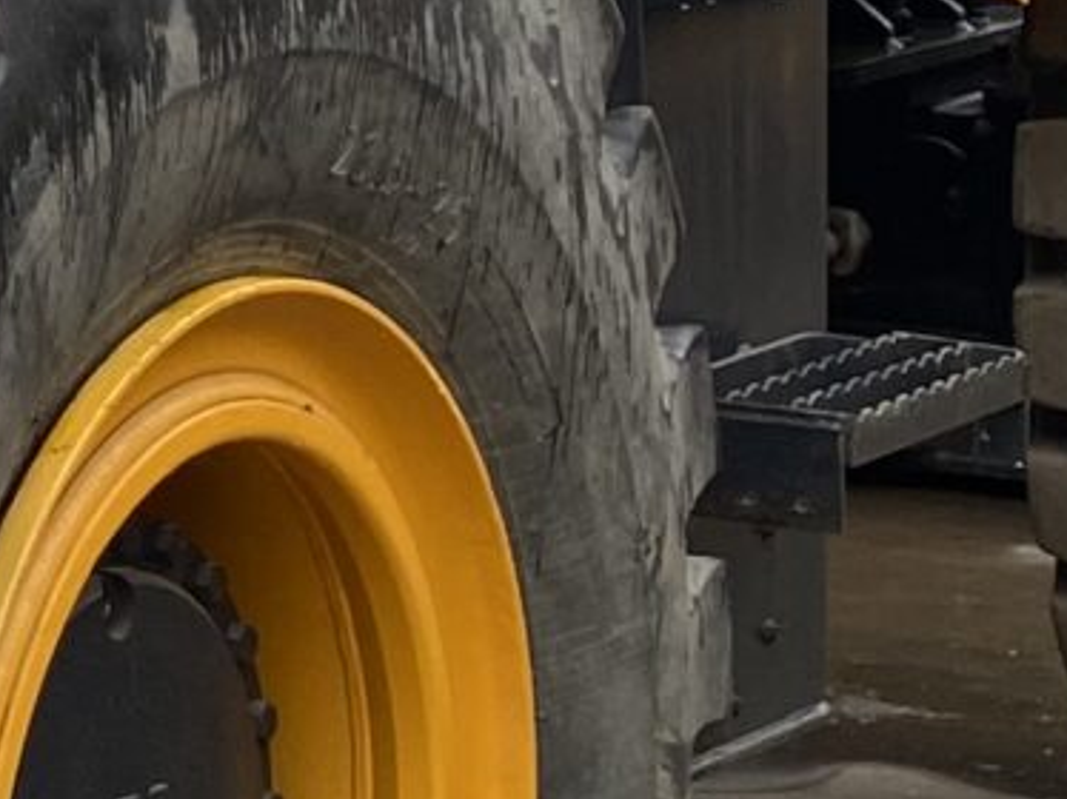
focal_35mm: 178
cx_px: -1270
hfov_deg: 10.0
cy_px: -468
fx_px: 5483
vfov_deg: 8.1
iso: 32
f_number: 1.8
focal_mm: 4.25
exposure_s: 1/149
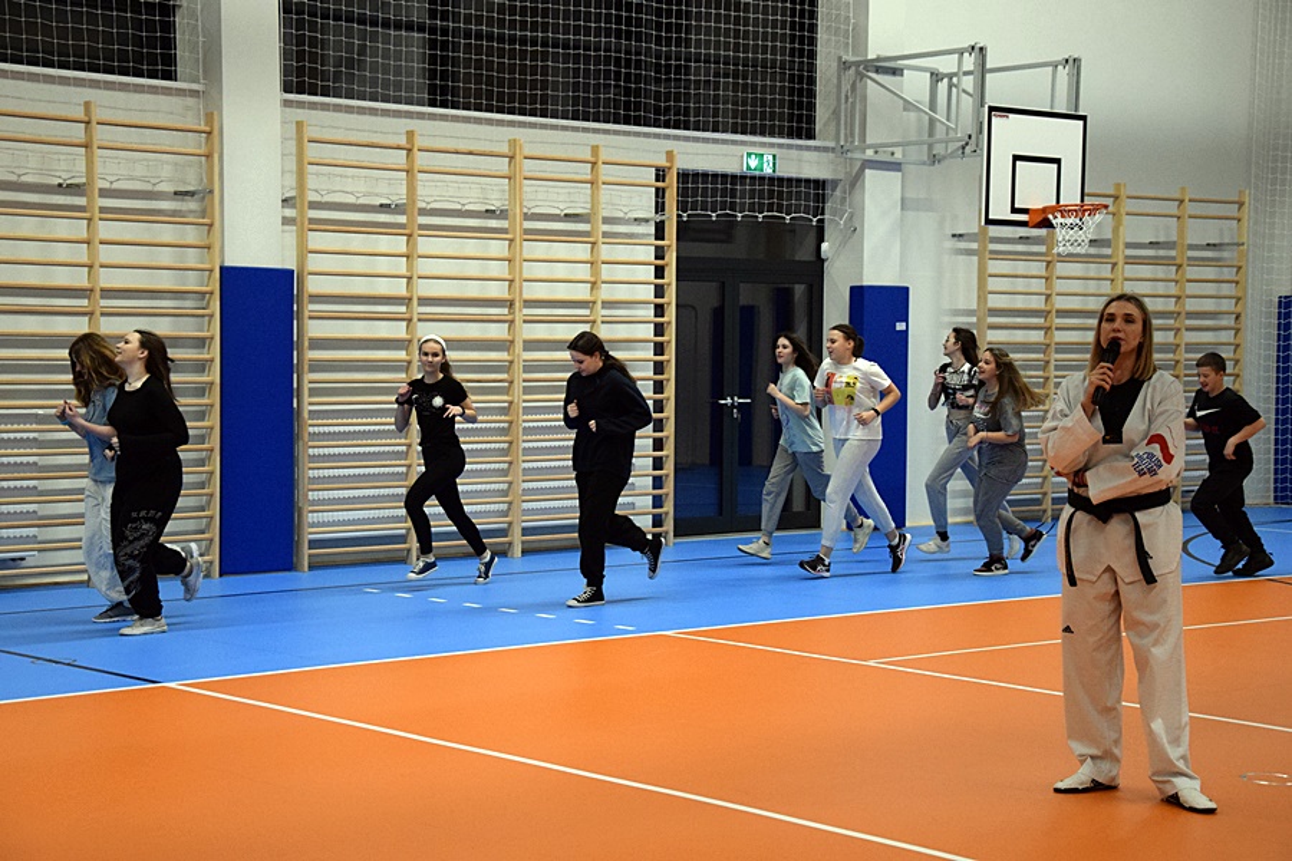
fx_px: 2422
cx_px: 646
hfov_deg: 29.9
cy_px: 430
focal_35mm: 68
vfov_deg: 20.2
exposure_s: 1/400
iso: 3200
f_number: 4.8
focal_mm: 45
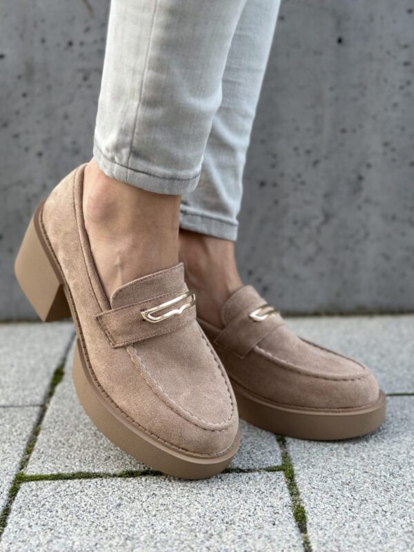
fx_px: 765
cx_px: 207
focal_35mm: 48
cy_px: 276
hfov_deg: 30.3
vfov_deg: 39.7
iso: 80
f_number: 1.78
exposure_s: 1/227
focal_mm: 6.86
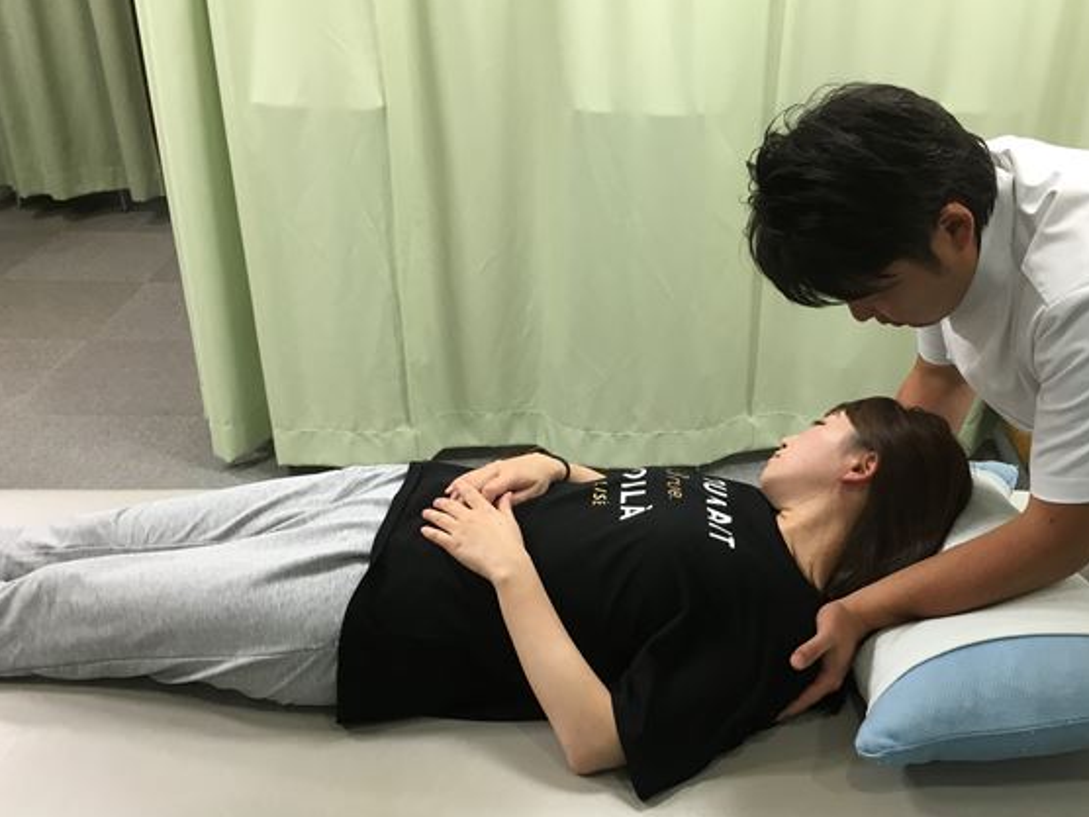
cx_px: 629
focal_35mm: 36
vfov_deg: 39.7
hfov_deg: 51.2
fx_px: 1133
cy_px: 406
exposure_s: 1/30
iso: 64
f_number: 2.2
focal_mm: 4.15
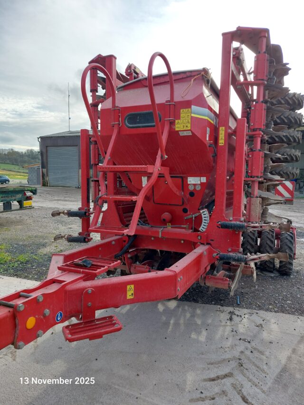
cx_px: 152
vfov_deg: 69.4
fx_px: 293
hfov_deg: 54.9
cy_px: 202
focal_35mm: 25
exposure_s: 1/294
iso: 25
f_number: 1.8
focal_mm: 5.23
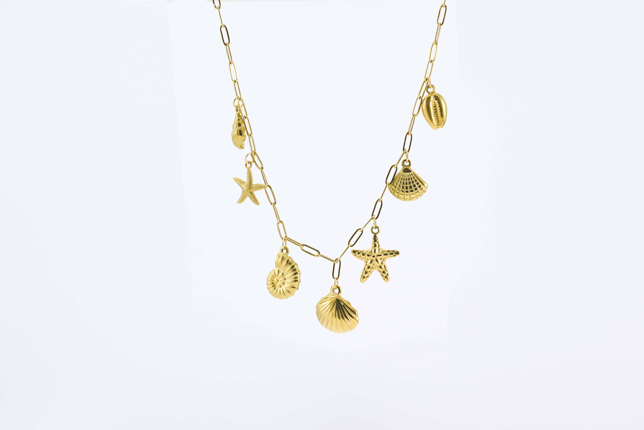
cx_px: 322
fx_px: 2808
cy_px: 215
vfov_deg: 8.7
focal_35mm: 157
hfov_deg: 13.1
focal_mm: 105
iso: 320
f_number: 7.1
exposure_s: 1/100
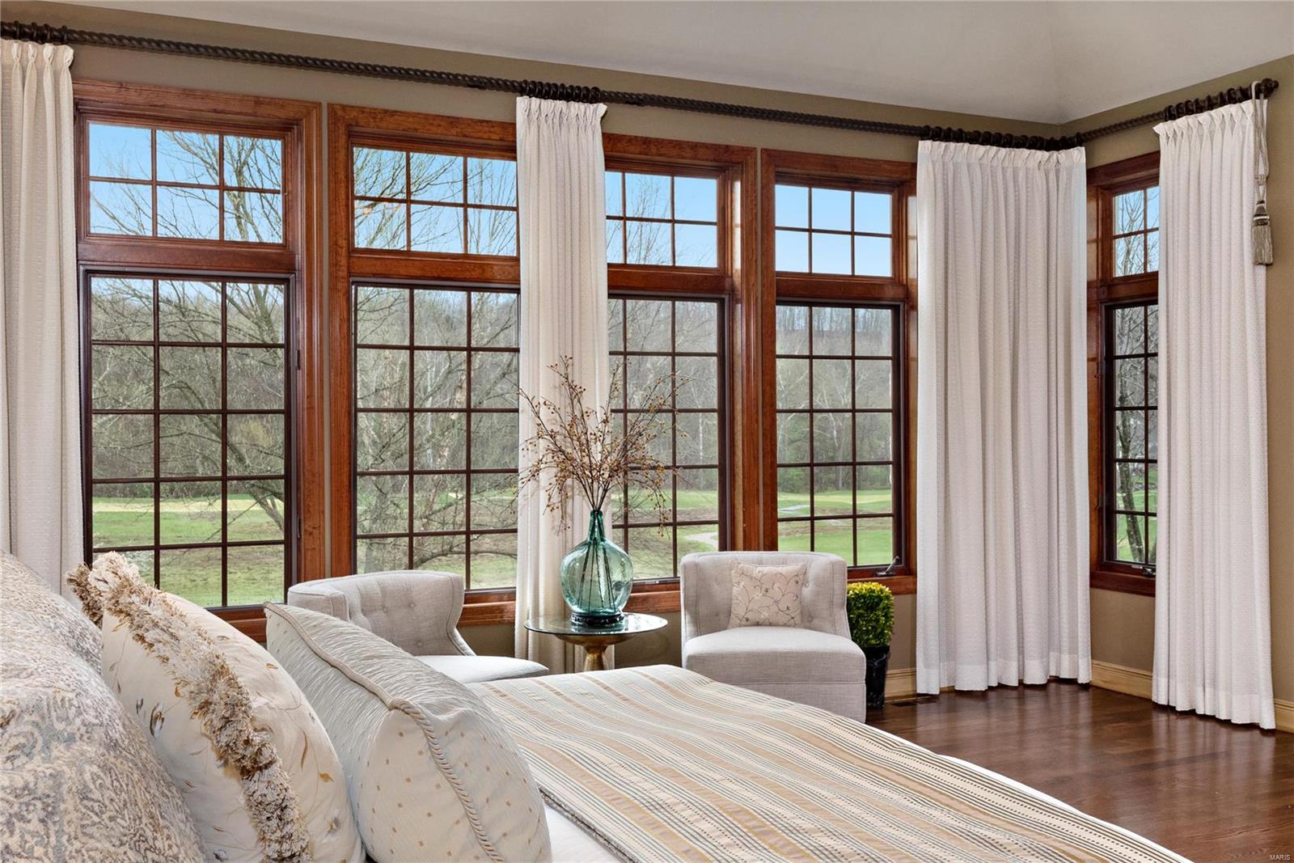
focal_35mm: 36
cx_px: 647
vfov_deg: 36.9
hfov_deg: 53.1
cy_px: 432
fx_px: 1294
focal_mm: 18
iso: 400
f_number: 8
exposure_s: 1/40
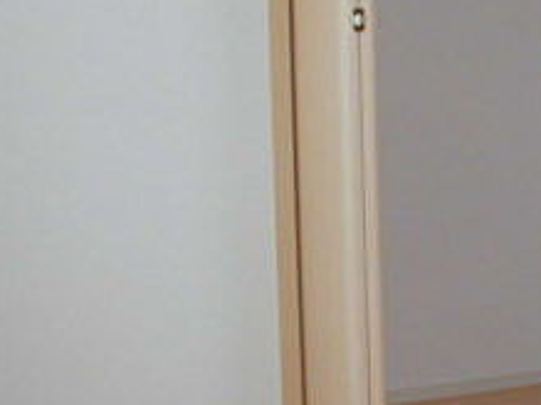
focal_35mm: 76
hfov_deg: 24.5
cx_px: 539
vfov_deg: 19.3
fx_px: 1187
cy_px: 111
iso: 200
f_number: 3.5
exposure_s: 1/60
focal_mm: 4.6
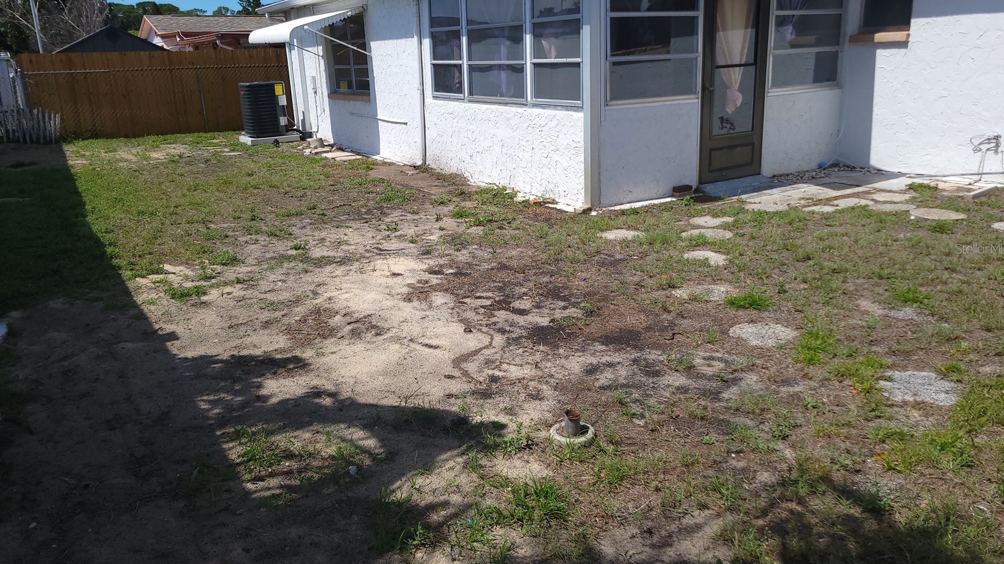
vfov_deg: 40.1
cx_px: 502
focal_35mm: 29
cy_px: 248
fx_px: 772
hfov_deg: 66.1
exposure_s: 1/2568
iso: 40
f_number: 1.8
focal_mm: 5.4
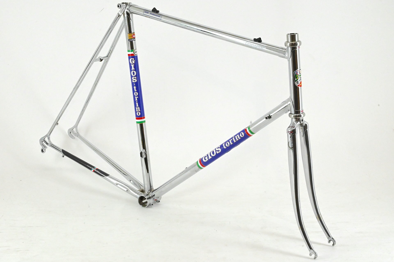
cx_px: 197
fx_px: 766
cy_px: 131
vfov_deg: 19.4
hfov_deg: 28.9
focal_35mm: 70
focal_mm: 70
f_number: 16
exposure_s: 1/400
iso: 6400
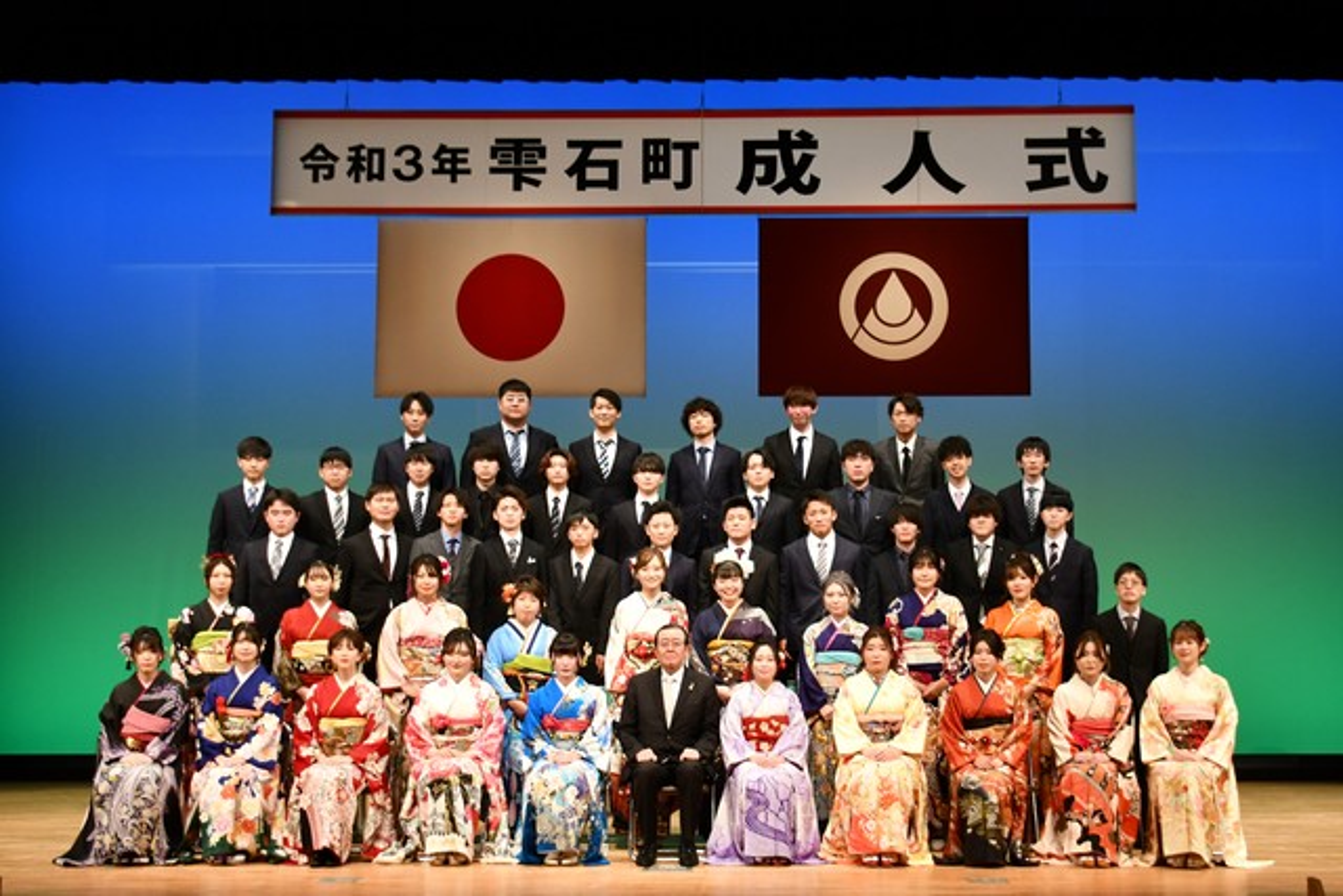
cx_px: 672
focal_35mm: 48
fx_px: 1791
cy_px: 448
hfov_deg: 41.1
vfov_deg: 28.1
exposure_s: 1/125
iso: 1100
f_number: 4.2
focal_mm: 32
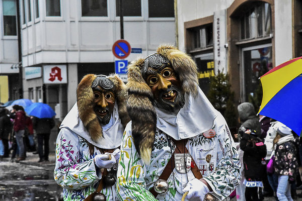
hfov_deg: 13.0
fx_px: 1321
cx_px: 151
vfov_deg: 8.7
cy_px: 100
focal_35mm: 158
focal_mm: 105
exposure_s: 1/1250
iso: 25600
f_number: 11
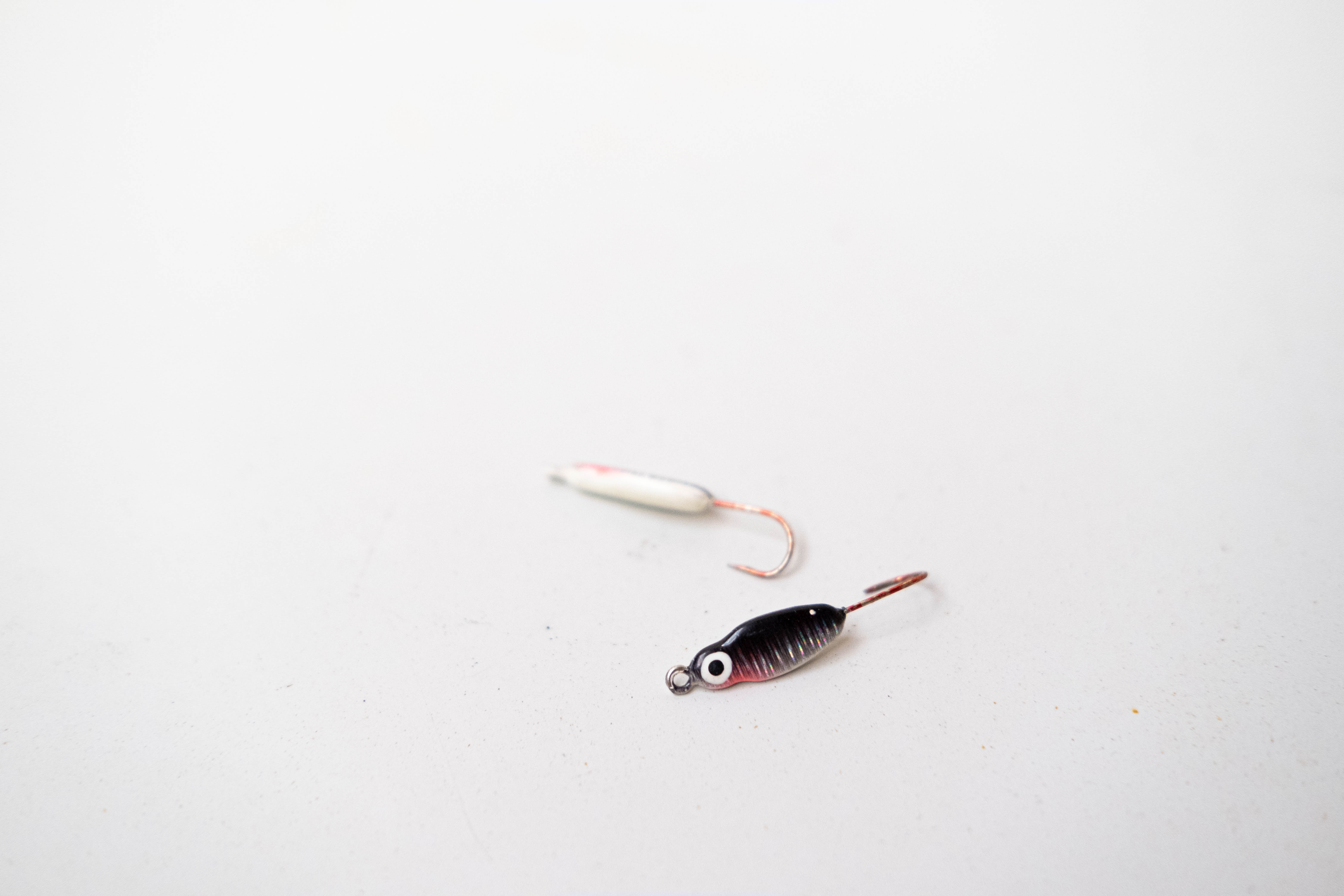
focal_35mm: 53
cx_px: 672
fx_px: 1979
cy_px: 448
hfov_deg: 37.5
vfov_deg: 25.5
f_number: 2.8
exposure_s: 1/500
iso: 2500
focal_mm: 35
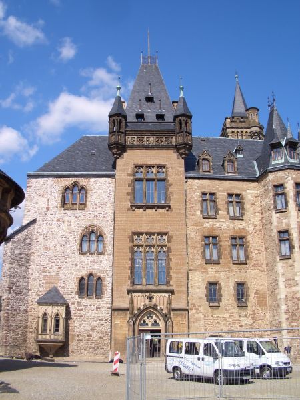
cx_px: 150
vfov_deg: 52.6
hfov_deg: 40.7
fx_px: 404
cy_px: 200
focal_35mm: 35
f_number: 4.3
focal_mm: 5.8
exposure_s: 1/400
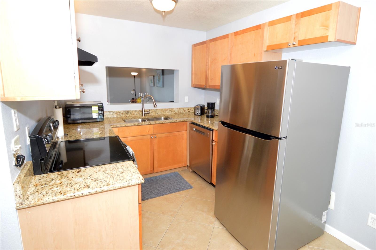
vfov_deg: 67.3
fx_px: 188
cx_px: 188
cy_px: 125
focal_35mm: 18
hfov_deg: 90.1
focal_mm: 12
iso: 900
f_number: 4
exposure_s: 1/60
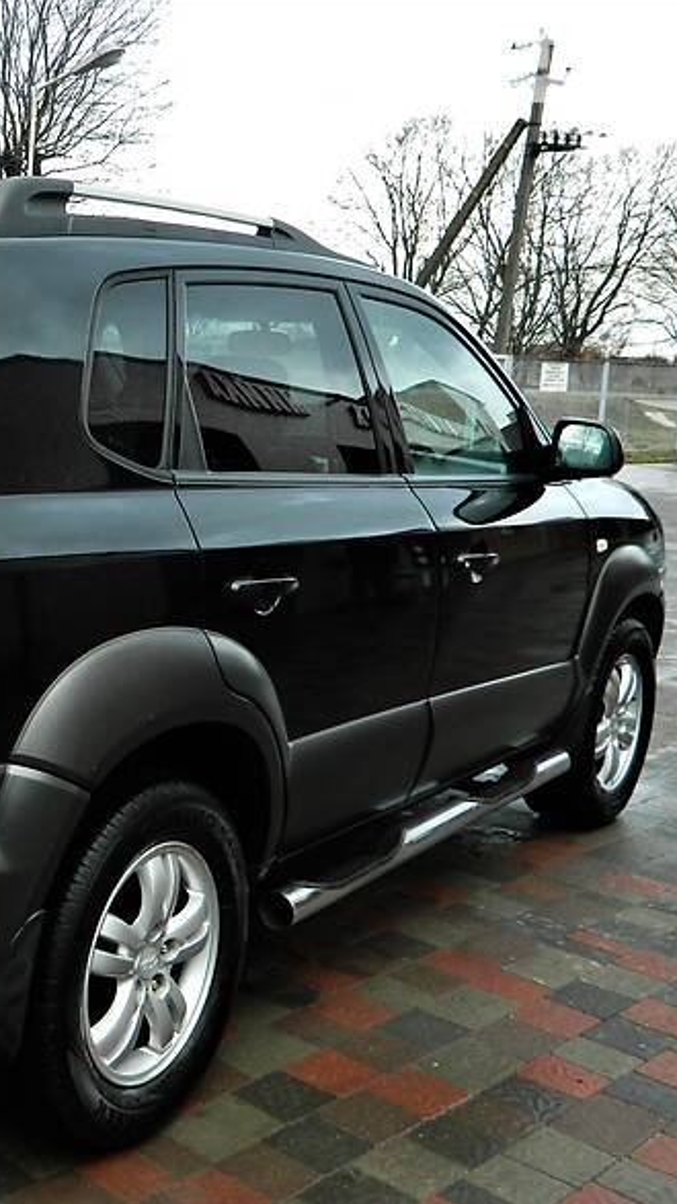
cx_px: -25
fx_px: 1469
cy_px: 605
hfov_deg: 24.6
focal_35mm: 46
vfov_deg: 44.6
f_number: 3.2
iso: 80
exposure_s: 1/80
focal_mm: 5.6
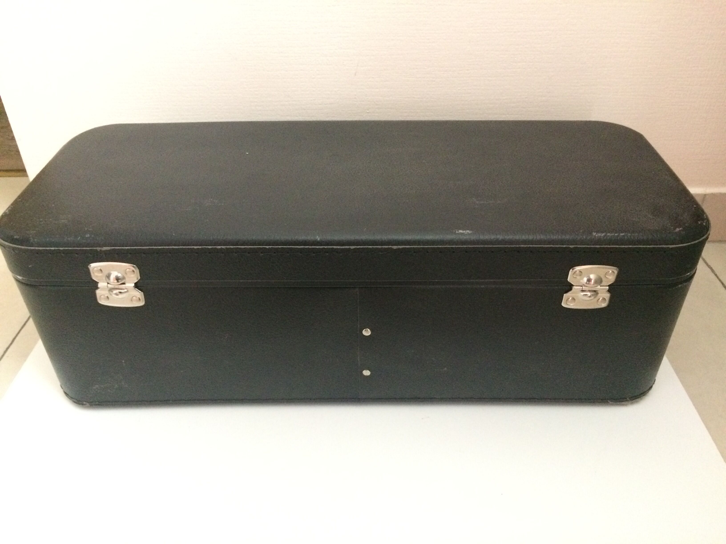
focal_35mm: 29
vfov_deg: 48.2
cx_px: 363
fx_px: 608
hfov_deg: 61.7
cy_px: 272
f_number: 2.2
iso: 400
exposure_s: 1/17
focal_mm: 4.15
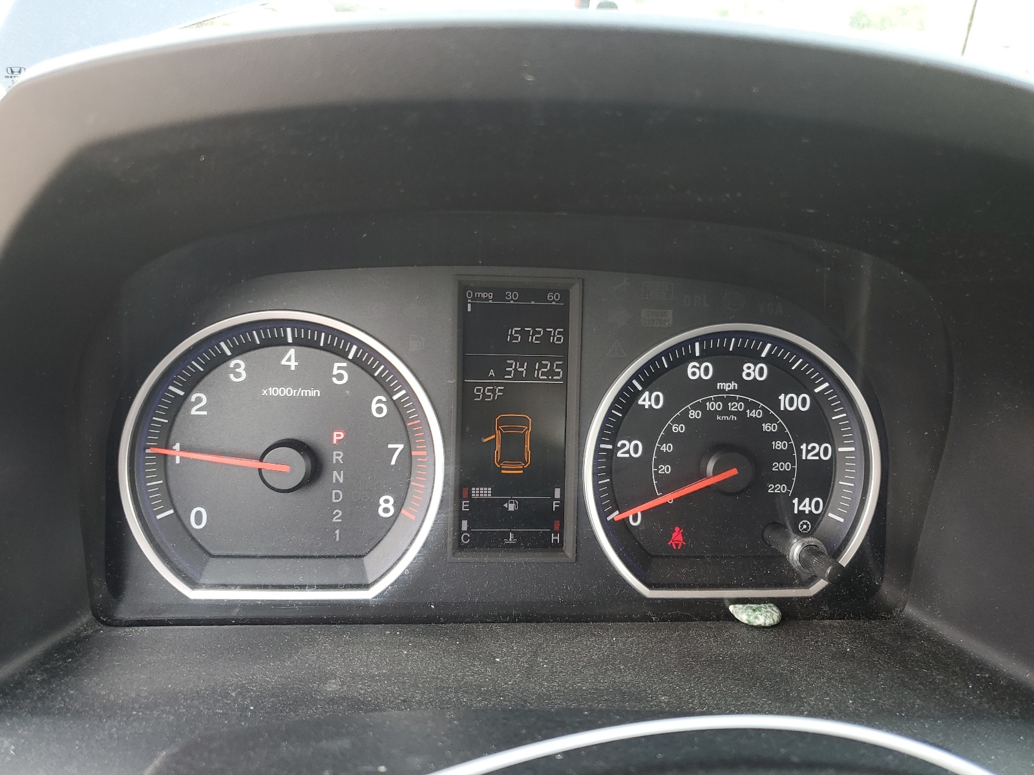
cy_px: 388
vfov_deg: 53.1
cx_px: 517
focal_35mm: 26
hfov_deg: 67.3
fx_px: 777
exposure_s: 1/120
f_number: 1.5
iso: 50
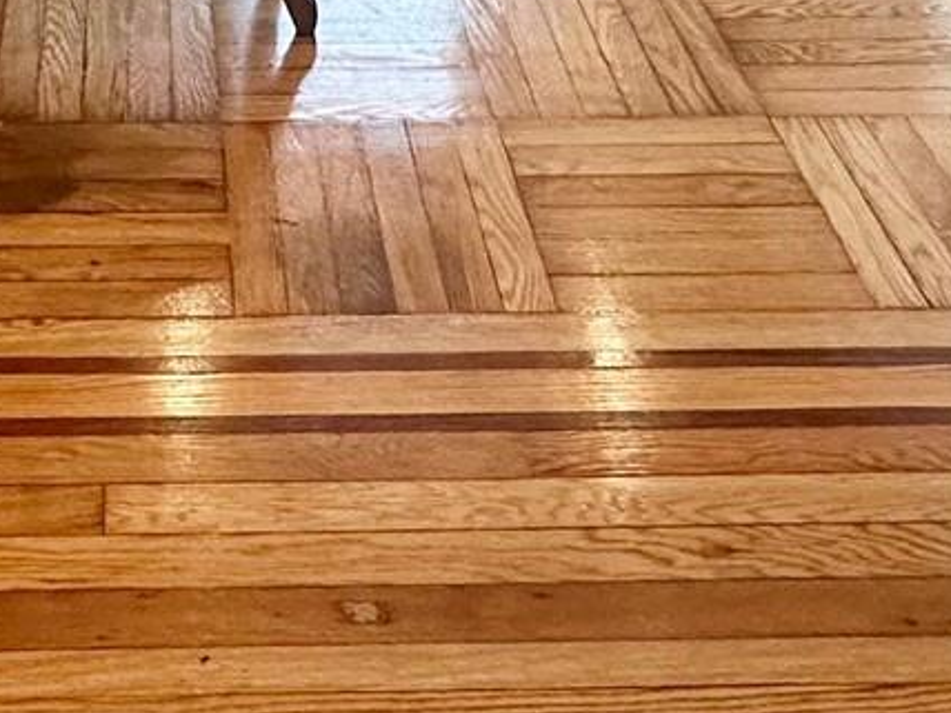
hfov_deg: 28.4
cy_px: -704
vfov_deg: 16.7
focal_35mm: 67
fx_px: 1841
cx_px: 198
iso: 200
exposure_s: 1/120
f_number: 2.2
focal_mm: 2.22
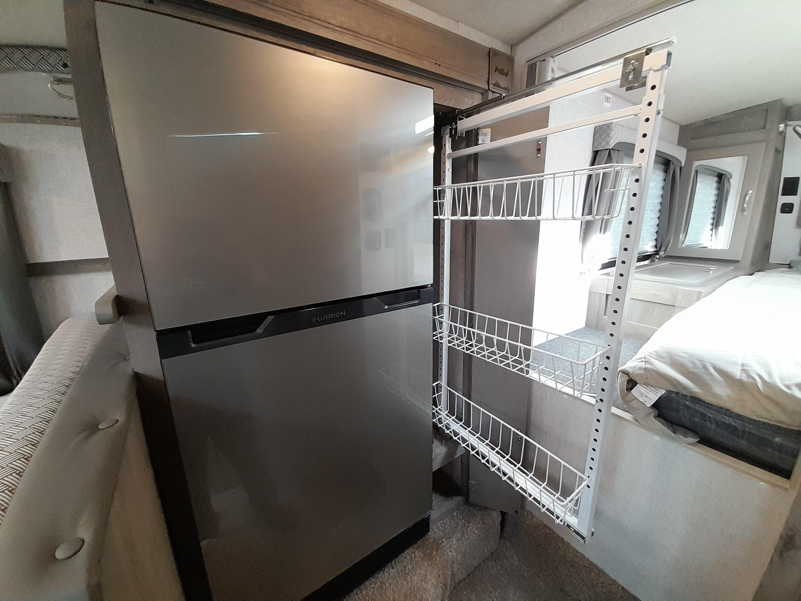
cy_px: 300
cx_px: 400
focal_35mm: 13
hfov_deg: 106.2
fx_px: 301
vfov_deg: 89.9
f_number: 2.2
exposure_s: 1/33
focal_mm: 1.13
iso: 160
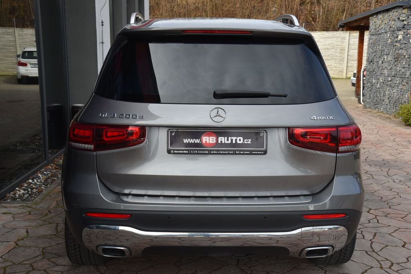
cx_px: 206
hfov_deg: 41.1
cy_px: 137
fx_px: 548
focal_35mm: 48
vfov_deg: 28.1
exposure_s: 1/320
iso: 500
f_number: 9
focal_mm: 48
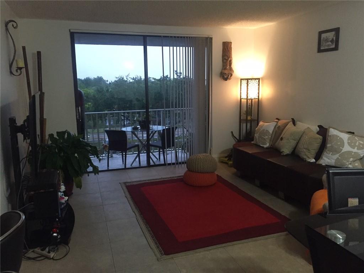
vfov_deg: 48.2
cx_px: 182
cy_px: 136
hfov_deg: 61.7
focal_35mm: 29
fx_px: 305
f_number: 2.2
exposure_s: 1/30
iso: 250
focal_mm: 4.15
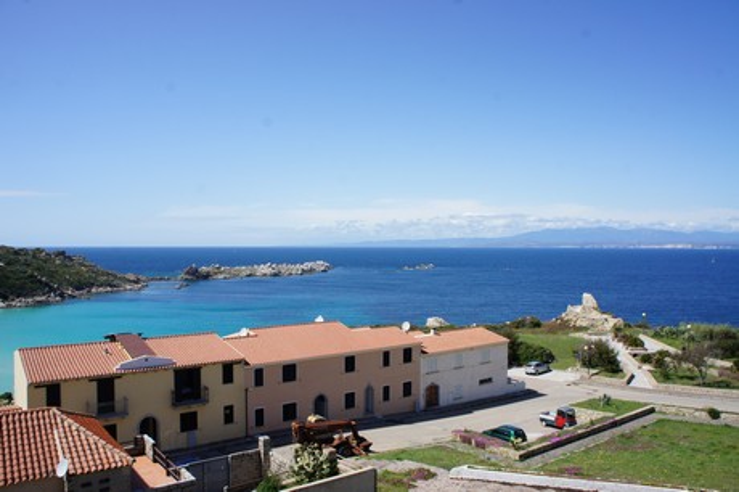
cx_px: 370
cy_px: 246
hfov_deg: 67.4
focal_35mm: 27
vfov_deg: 47.9
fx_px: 554
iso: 200
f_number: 11
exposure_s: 1/250
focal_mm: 18
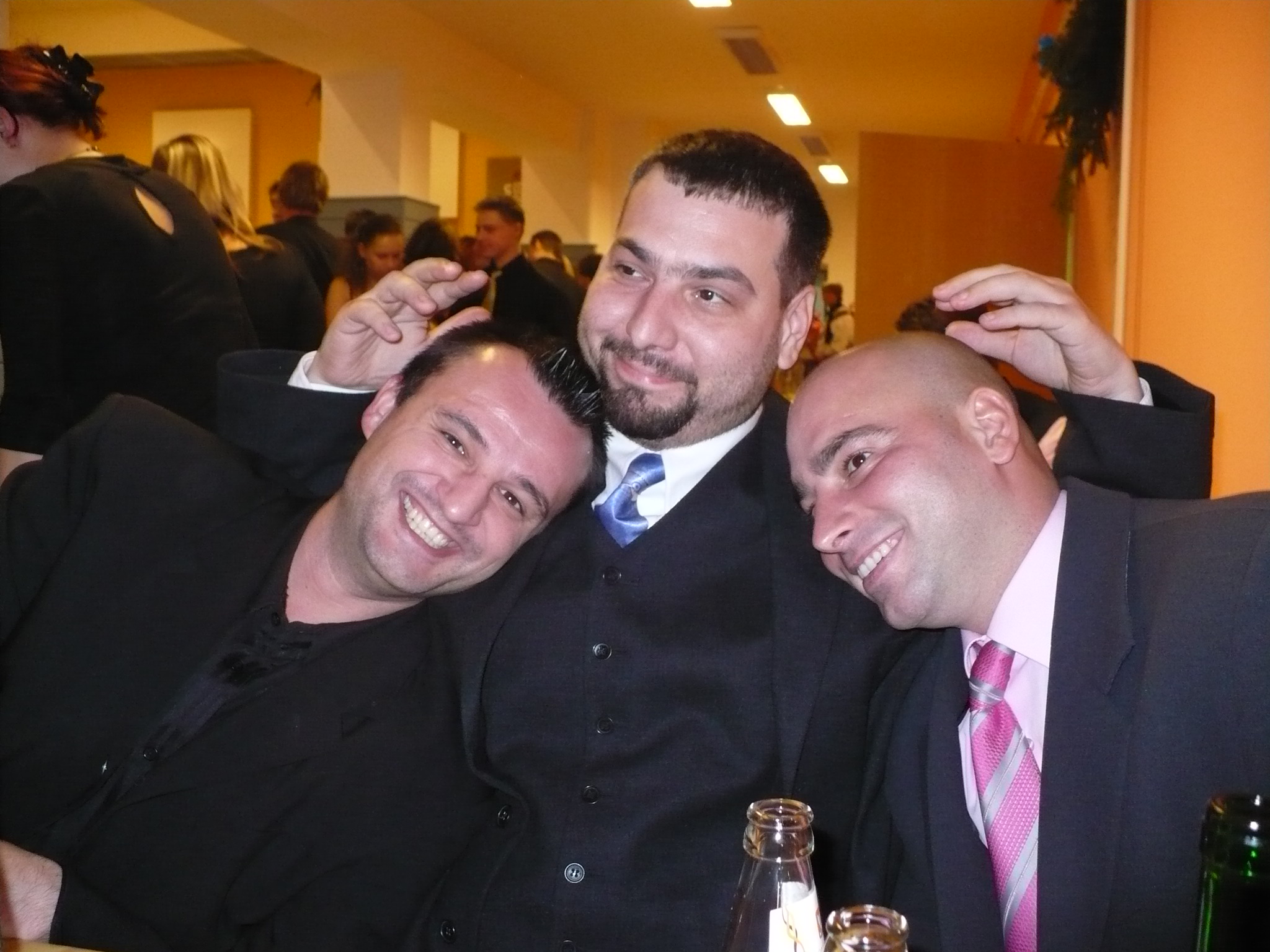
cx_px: 635
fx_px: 1357
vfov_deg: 38.7
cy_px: 476
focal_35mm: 37
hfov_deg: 50.1
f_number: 2.8
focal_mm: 6.1
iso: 400
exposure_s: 1/30
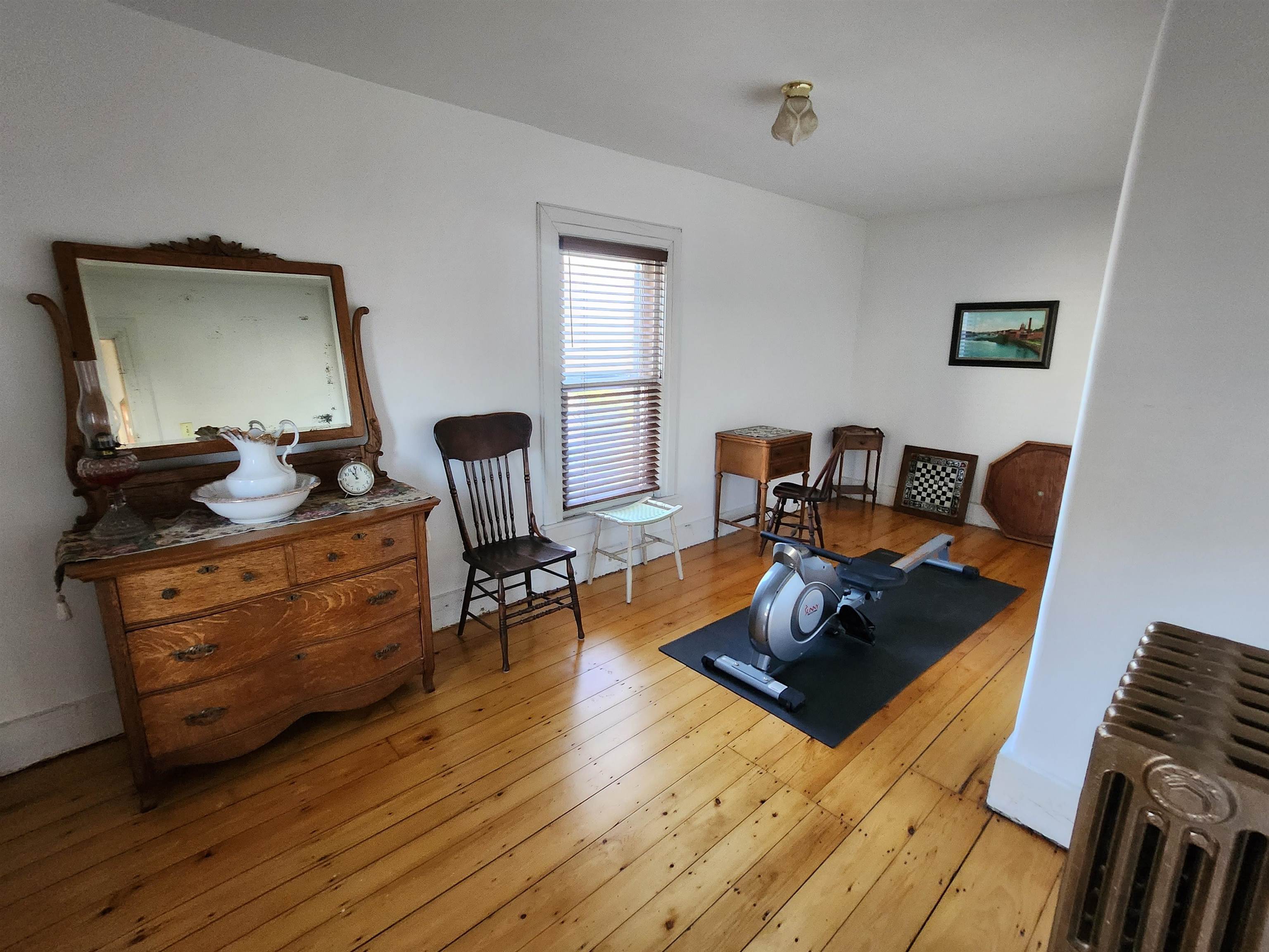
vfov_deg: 89.9
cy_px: 476
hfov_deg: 106.2
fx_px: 477
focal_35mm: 13
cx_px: 634
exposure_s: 1/30
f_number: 2.2
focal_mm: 1.7
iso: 500
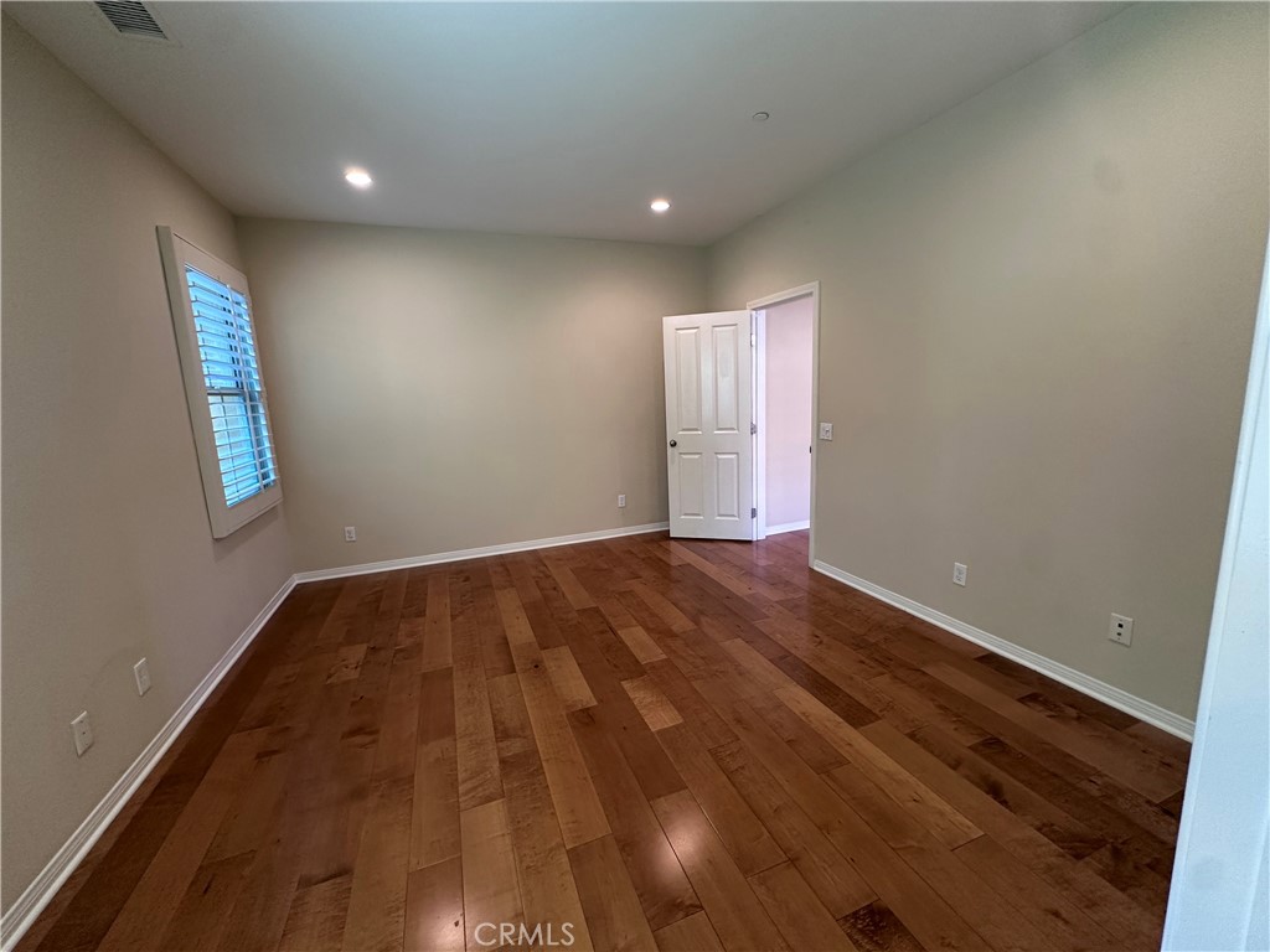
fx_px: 514
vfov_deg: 85.7
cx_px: 635
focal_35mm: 14
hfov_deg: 102.1
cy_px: 476
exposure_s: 1/60
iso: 160
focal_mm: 2.22
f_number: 2.2
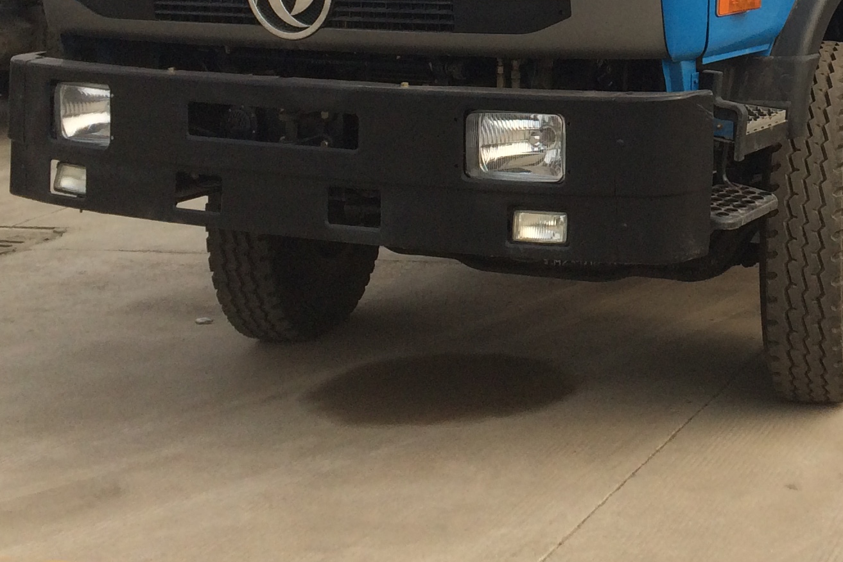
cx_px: 776
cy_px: -204
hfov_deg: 26.0
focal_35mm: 75
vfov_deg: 16.9
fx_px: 1756
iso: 32
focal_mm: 4.15
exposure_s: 1/1580
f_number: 2.2
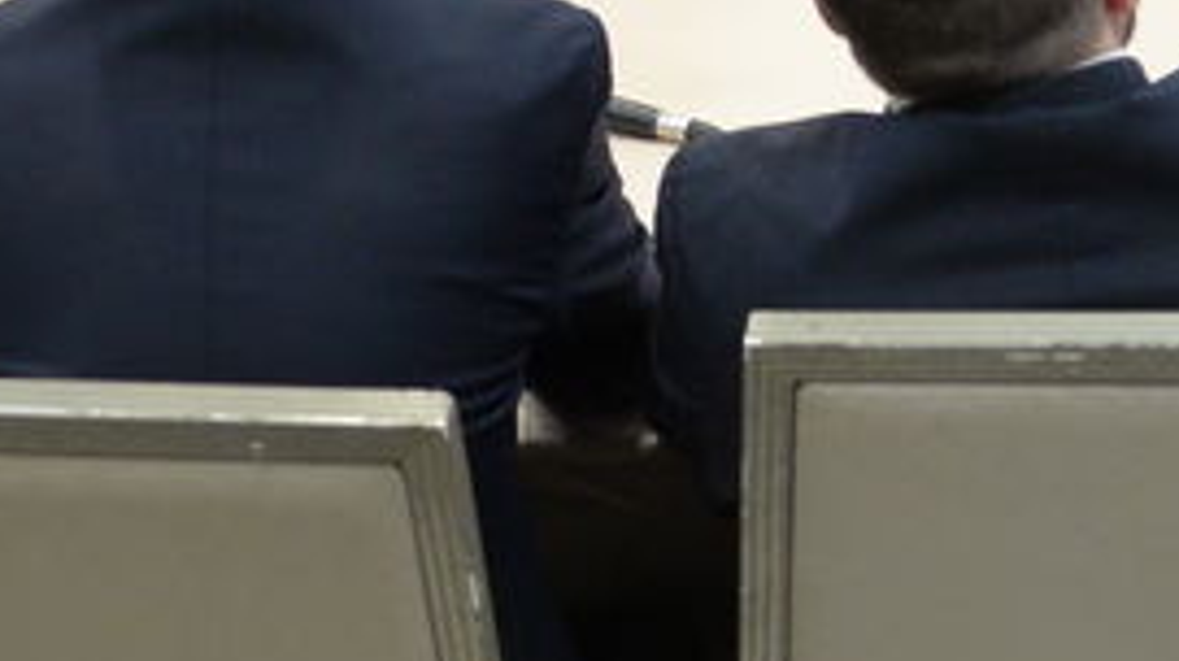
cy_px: -341
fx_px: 4061
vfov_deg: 9.1
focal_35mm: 130
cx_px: 709
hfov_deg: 16.5
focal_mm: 24
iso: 1600
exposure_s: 1/50
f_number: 4
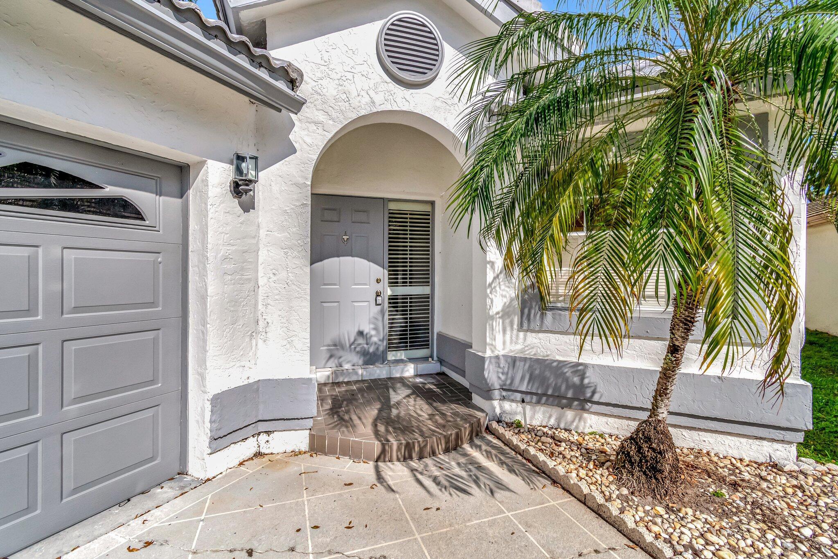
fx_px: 349
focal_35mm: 15
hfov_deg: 100.4
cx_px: 419
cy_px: 280
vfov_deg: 77.3
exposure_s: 1/5000
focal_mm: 10
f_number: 8
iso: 1000
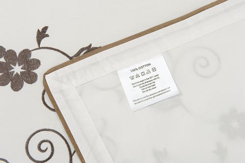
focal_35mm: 58
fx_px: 395
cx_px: 122
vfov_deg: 23.4
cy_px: 82
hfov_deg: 34.5
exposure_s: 1/60
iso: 100
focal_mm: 58
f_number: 18
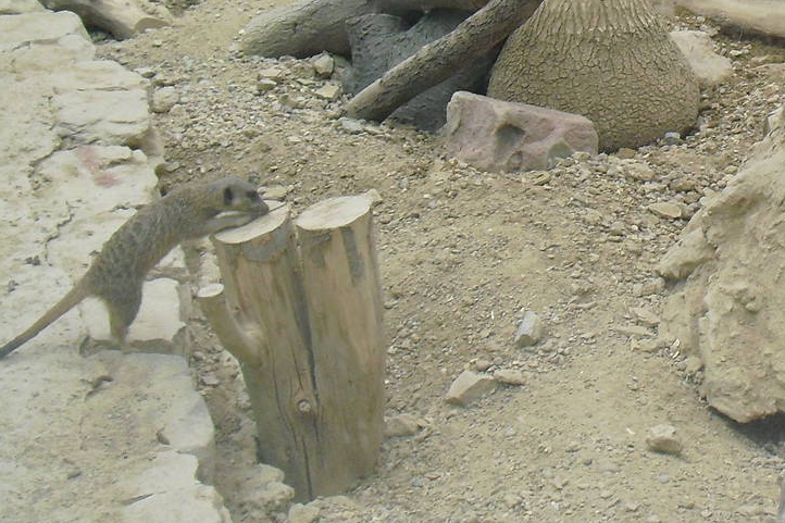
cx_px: 738
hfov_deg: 23.7
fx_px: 1809
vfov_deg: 16.3
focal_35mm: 83
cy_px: 85
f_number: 3.1
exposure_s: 1/100
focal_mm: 6.3
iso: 200
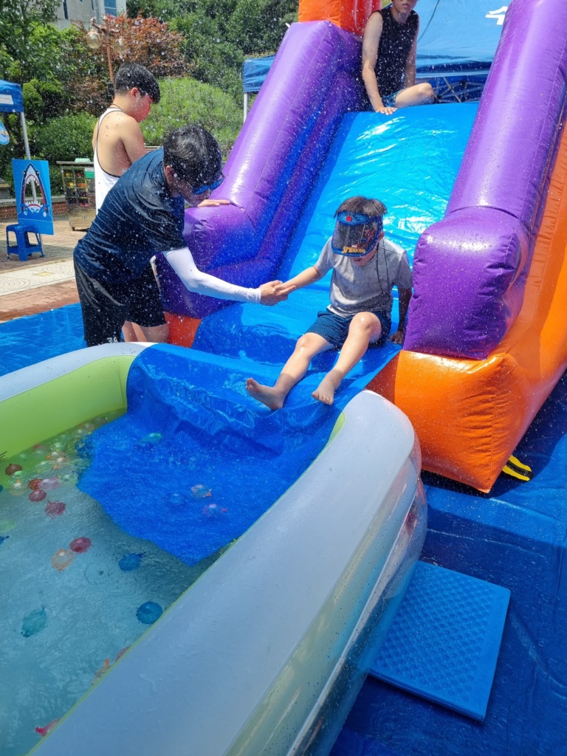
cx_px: 284
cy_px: 378
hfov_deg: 53.1
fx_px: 568
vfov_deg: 67.3
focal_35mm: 26
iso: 50
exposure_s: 1/1560
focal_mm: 5.4
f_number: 1.8
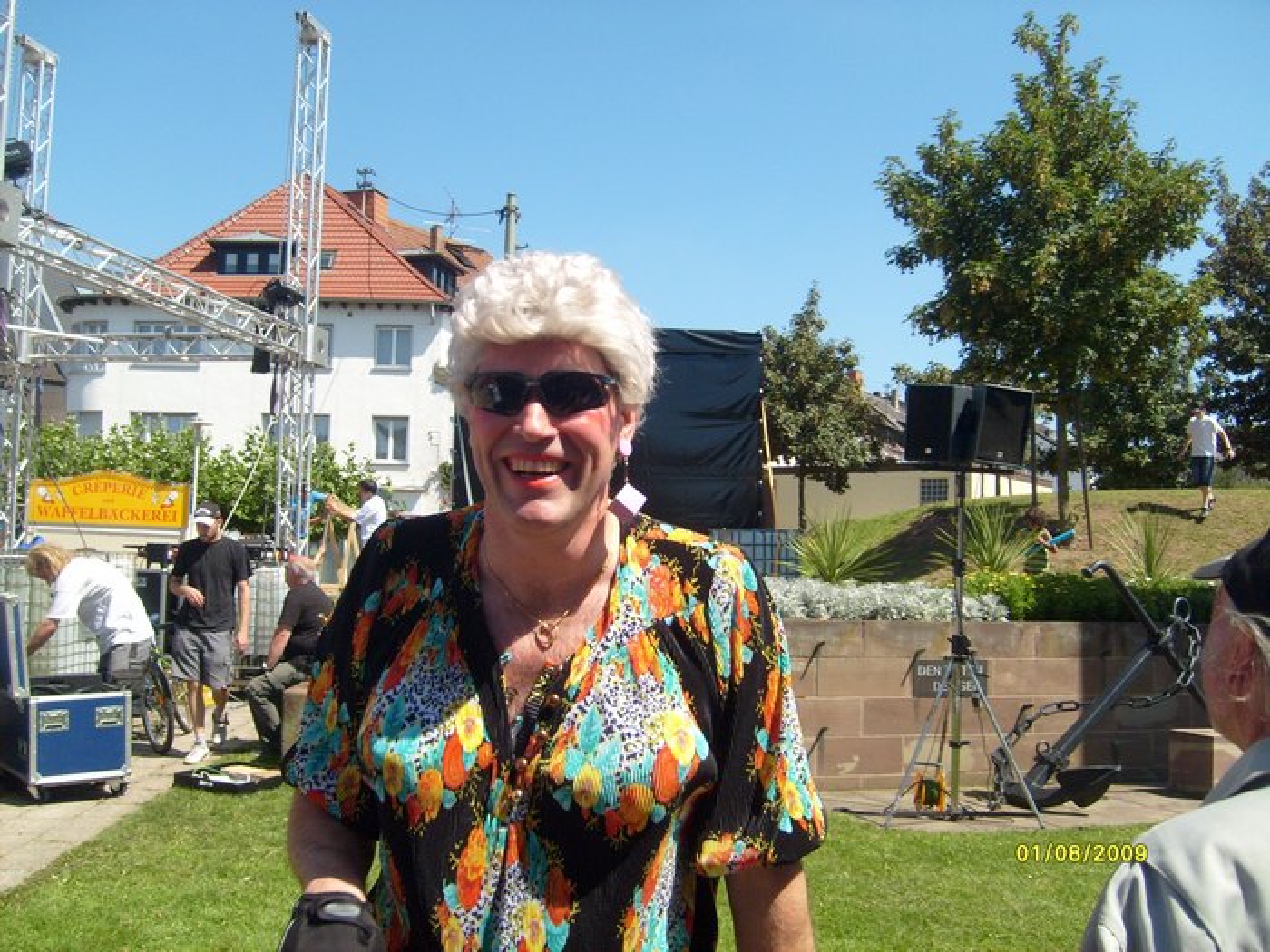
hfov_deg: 52.6
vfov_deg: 40.7
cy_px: 476
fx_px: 1284
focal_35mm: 35
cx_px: 635
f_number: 7.1
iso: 80
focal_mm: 5.8
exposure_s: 1/180
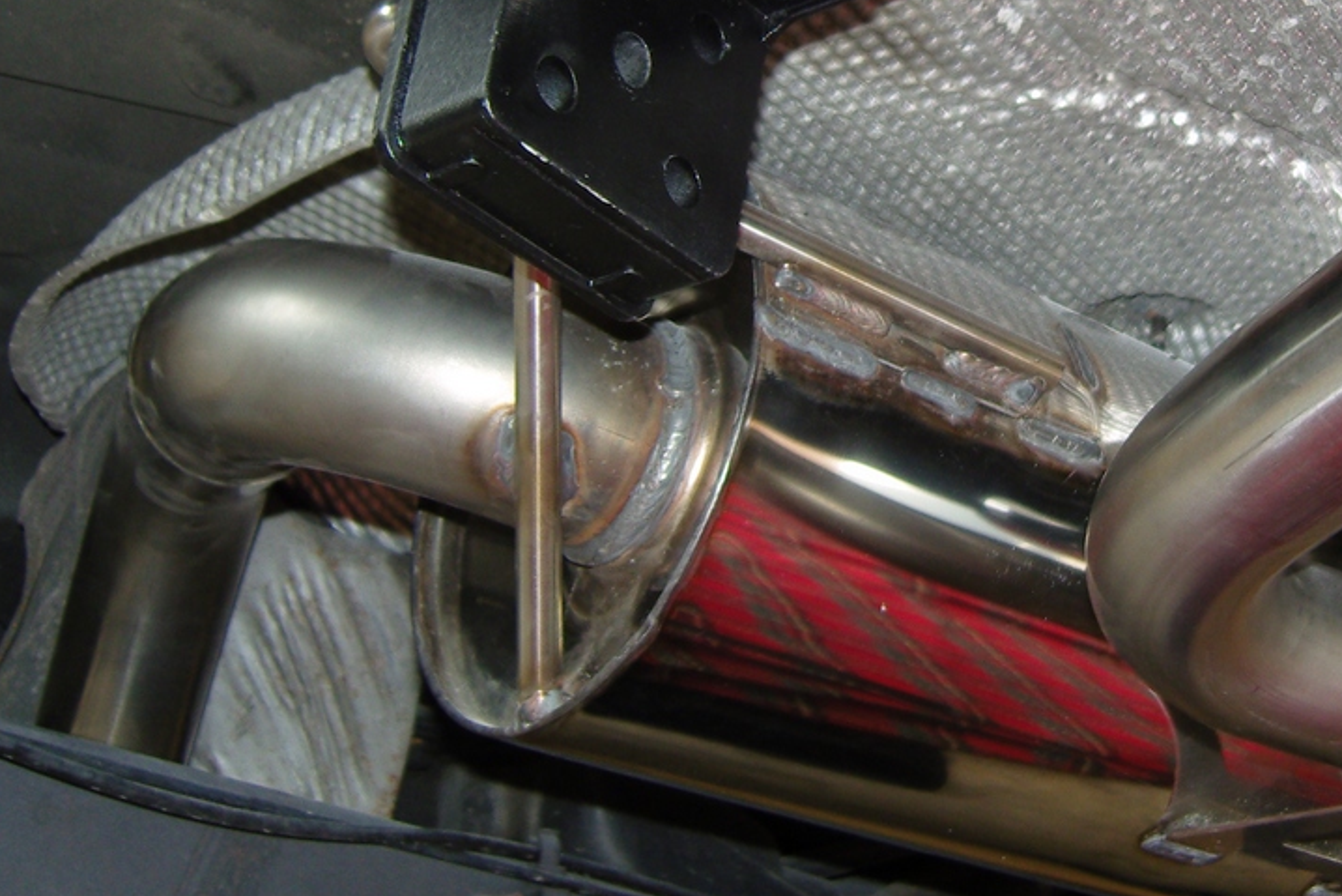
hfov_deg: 31.2
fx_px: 2349
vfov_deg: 21.2
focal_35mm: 63
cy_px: 137
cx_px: 1056
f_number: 2.8
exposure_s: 1/40
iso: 100
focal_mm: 7.3
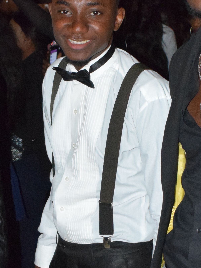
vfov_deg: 20.1
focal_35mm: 97
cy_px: 190
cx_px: 116
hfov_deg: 15.2
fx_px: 751
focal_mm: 18
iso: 3200
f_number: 3.5
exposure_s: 1/60
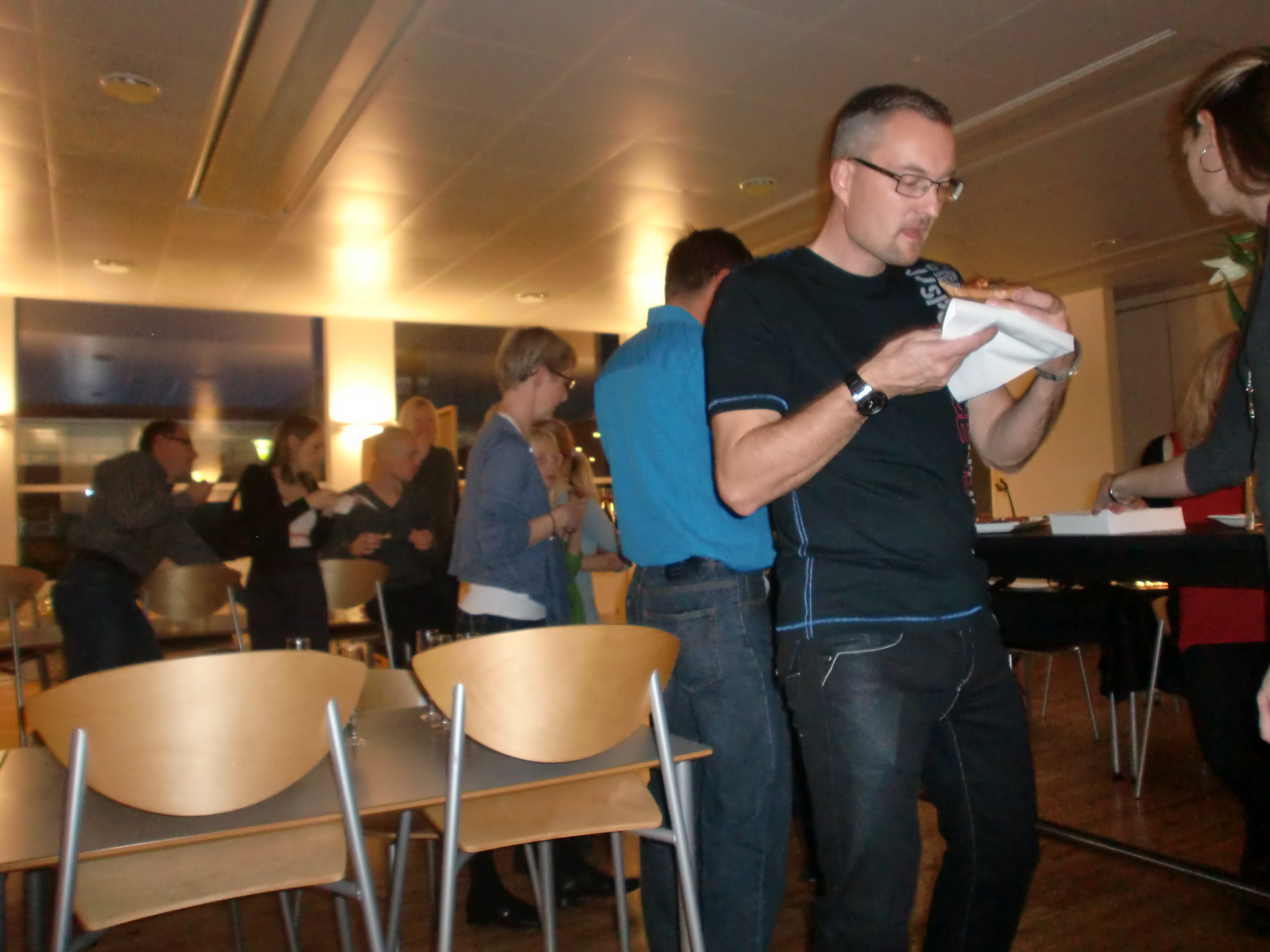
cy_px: 476
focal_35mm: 26
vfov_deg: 53.1
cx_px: 635
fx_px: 954
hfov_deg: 67.3
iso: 400
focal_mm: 4.65
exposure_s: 1/60
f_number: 2.6
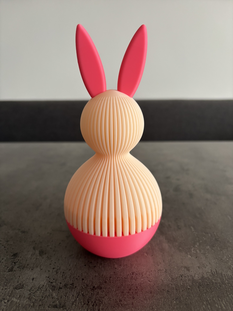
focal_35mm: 26
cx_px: 116
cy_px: 156
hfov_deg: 53.1
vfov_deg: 67.3
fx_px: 233
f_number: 1.6
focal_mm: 5.96
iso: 250
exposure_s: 1/60
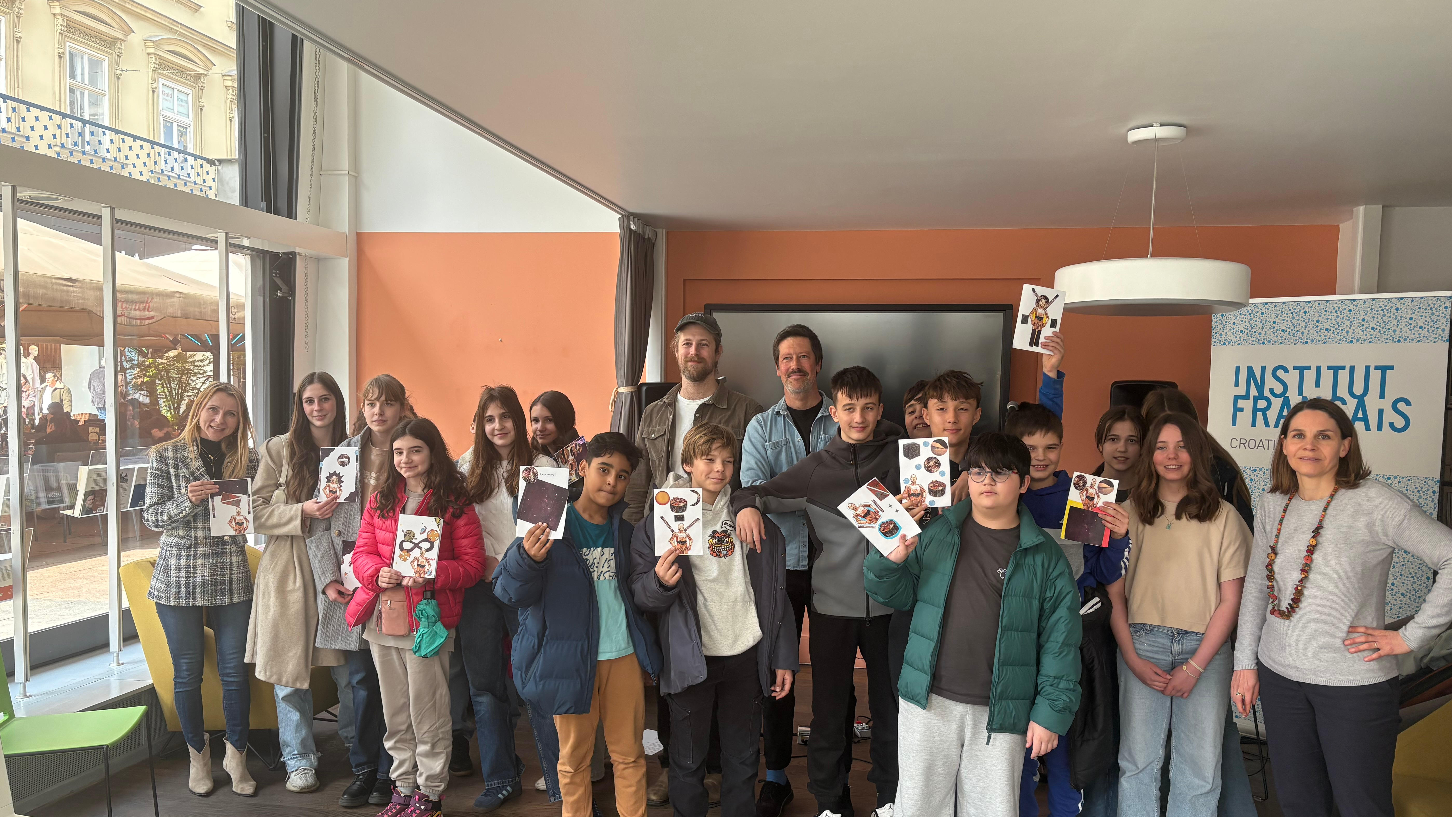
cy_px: 461
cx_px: 739
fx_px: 1117
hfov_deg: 66.1
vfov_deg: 40.1
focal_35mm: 29
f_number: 1.6
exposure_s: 1/142
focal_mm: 5.96
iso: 100
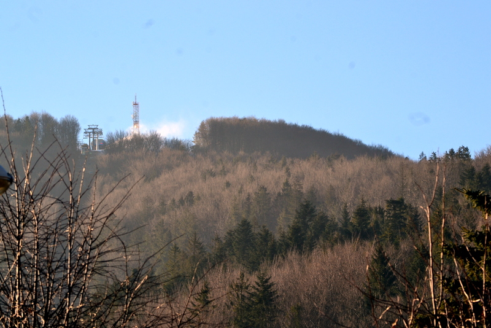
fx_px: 3070
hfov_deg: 9.1
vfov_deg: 6.1
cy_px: 164
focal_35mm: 225
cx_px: 246
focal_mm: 150
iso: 400
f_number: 11
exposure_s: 1/400
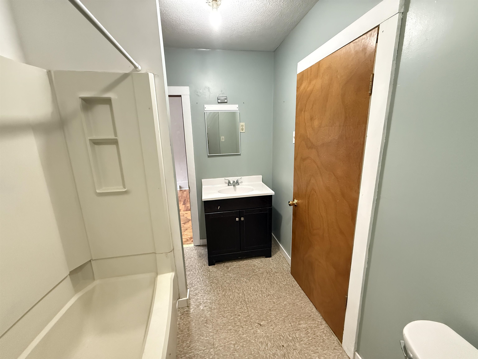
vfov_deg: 85.7
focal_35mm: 14
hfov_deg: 102.1
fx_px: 193
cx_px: 239
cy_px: 180
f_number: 2.2
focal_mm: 2.22
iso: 1000
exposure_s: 1/60
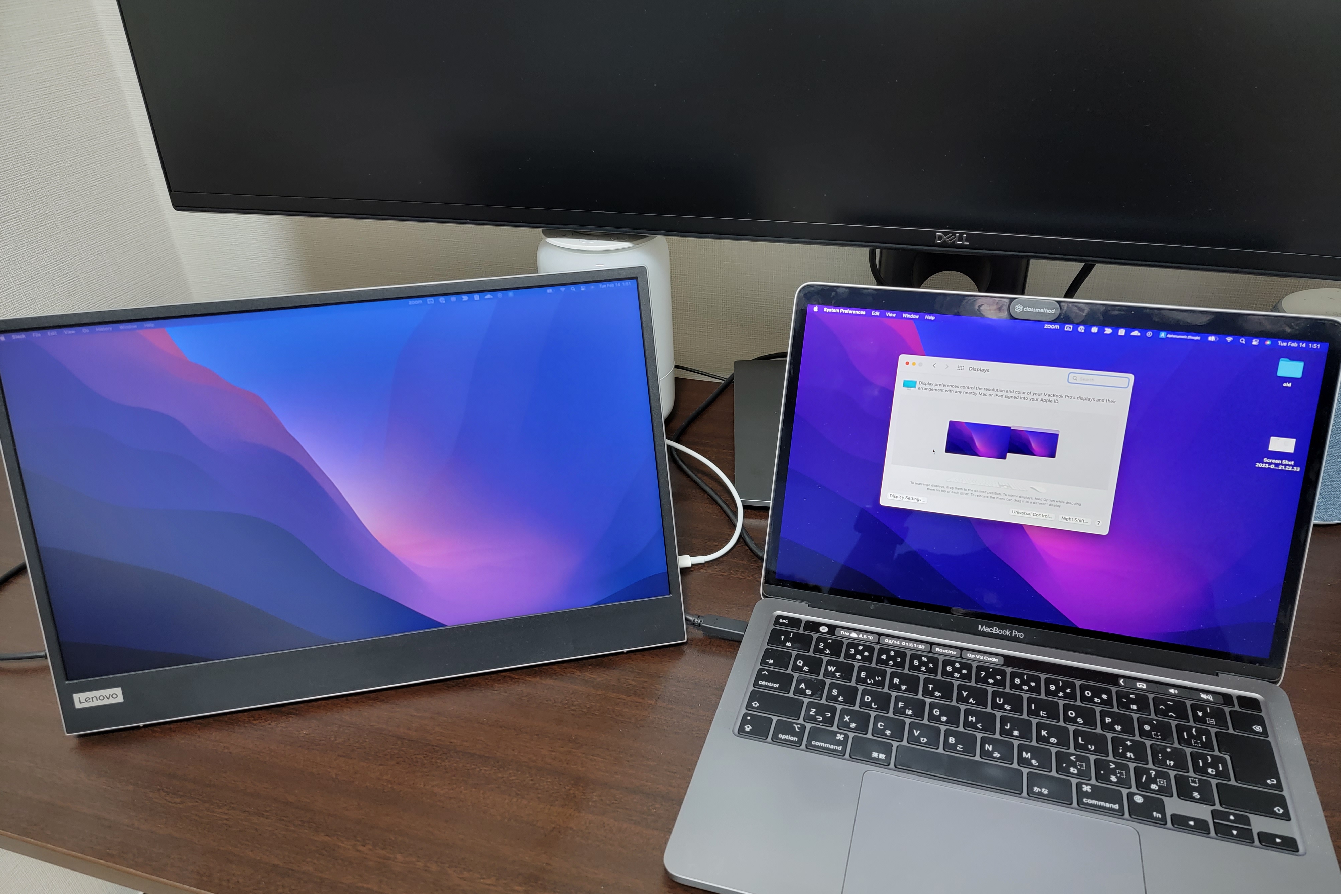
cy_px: 495
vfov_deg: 51.2
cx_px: 670
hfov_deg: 71.5
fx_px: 931
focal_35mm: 25
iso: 320
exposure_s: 1/50
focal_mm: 6.7
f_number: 1.8
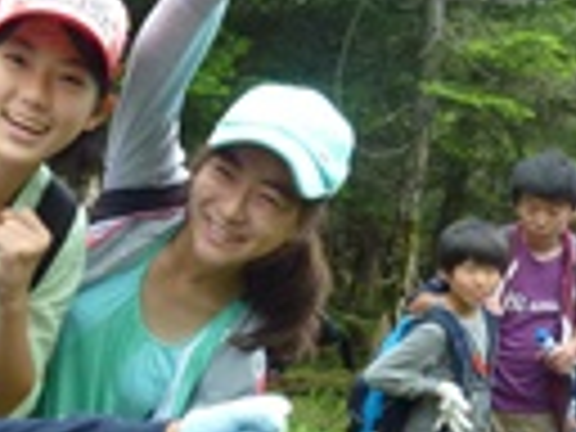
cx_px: 34
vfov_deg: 20.3
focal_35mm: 72
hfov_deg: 26.0
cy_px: 328
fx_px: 1198
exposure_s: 1/30
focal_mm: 4.1
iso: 200
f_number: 3.3
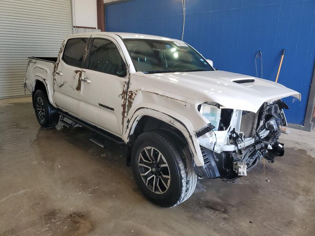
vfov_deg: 53.1
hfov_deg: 67.3
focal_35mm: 26
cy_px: 118
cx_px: 158
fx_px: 237
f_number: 1.5
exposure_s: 1/132
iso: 50
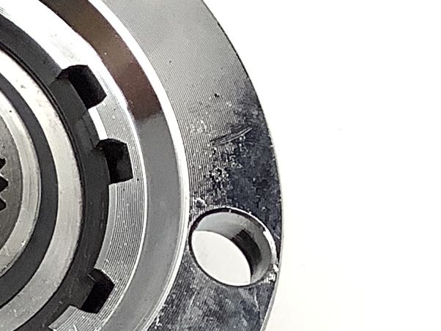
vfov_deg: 8.8
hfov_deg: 10.2
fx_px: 2141
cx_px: -609
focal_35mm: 168
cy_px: 130
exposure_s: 1/60
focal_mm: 3.3
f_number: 2.4
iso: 64
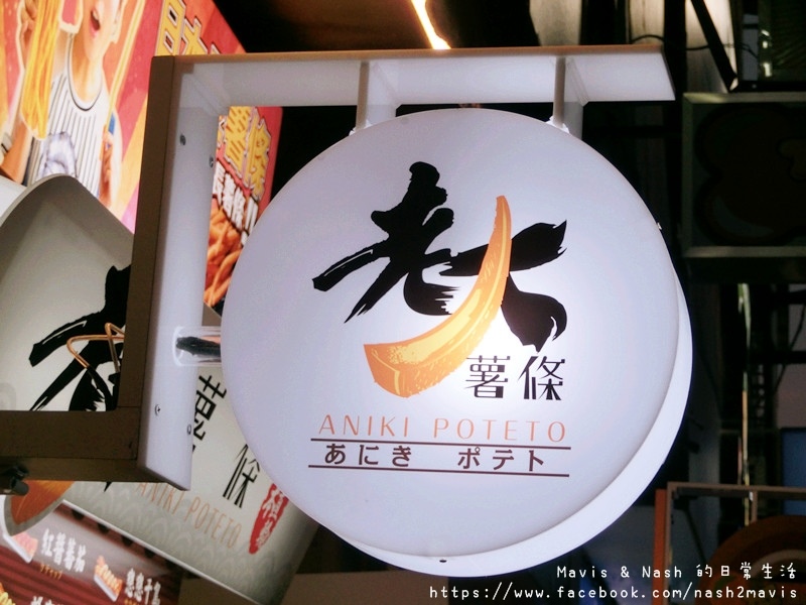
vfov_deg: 14.8
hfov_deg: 19.6
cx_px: 403
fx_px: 2328
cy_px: 302
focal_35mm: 100
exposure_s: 1/125
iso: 80
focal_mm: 17.45
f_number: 5.2
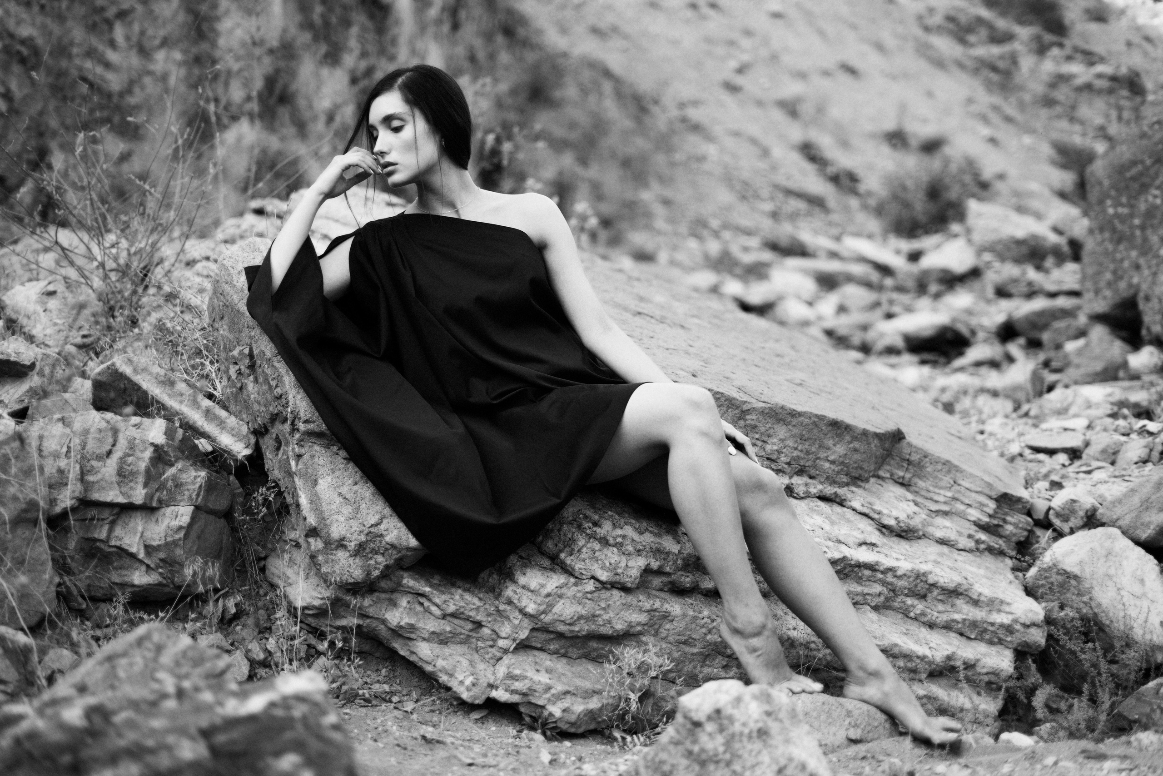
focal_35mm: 50
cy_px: 388
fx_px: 1616
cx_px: 582
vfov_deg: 27.0
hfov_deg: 39.6
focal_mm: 50
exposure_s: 1/400
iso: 100
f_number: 1.8
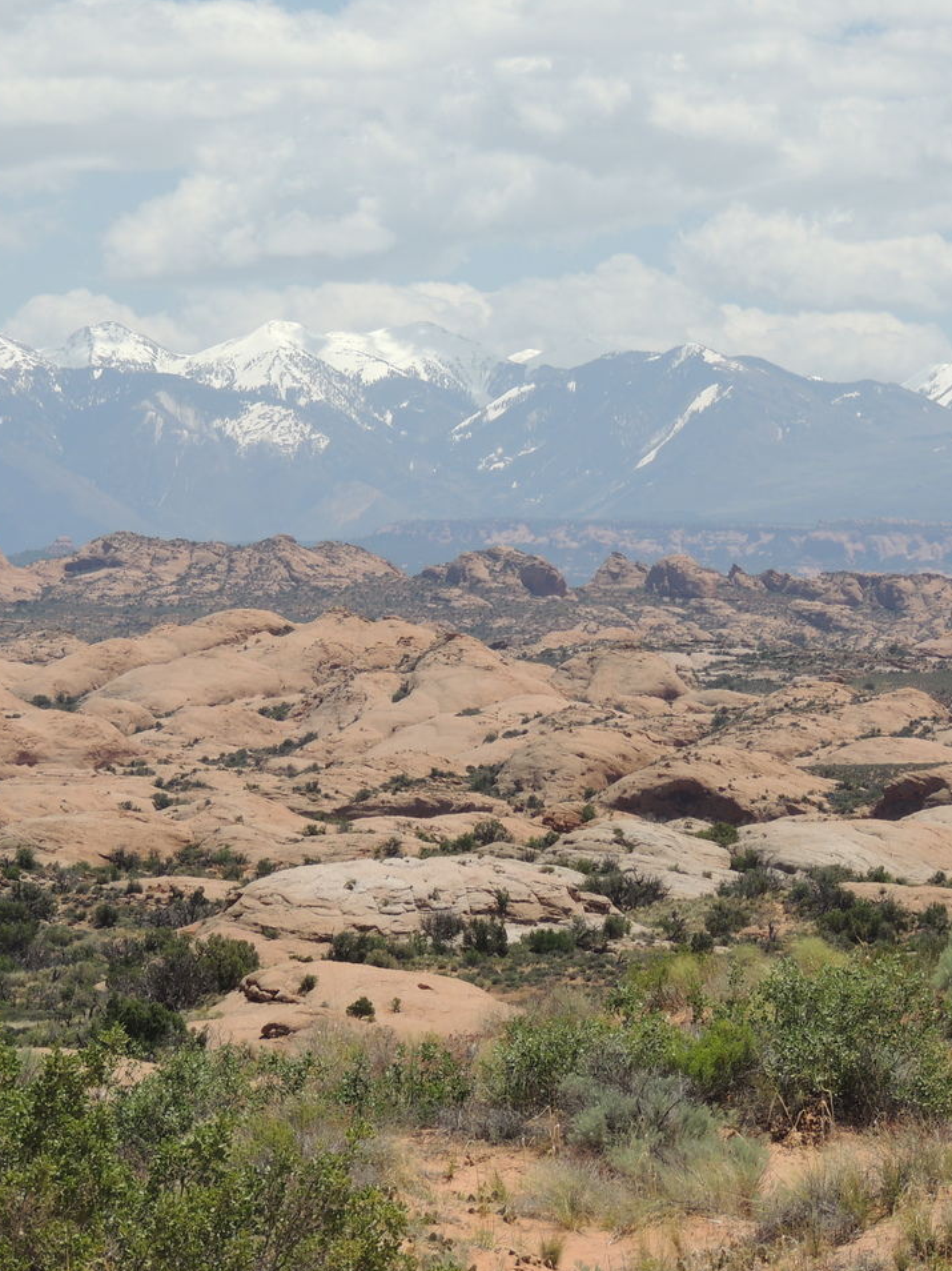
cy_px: 637
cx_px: 429
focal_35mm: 208
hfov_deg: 7.1
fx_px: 7631
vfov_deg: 9.5
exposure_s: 1/1000
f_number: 4.4
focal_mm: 27.6
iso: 100
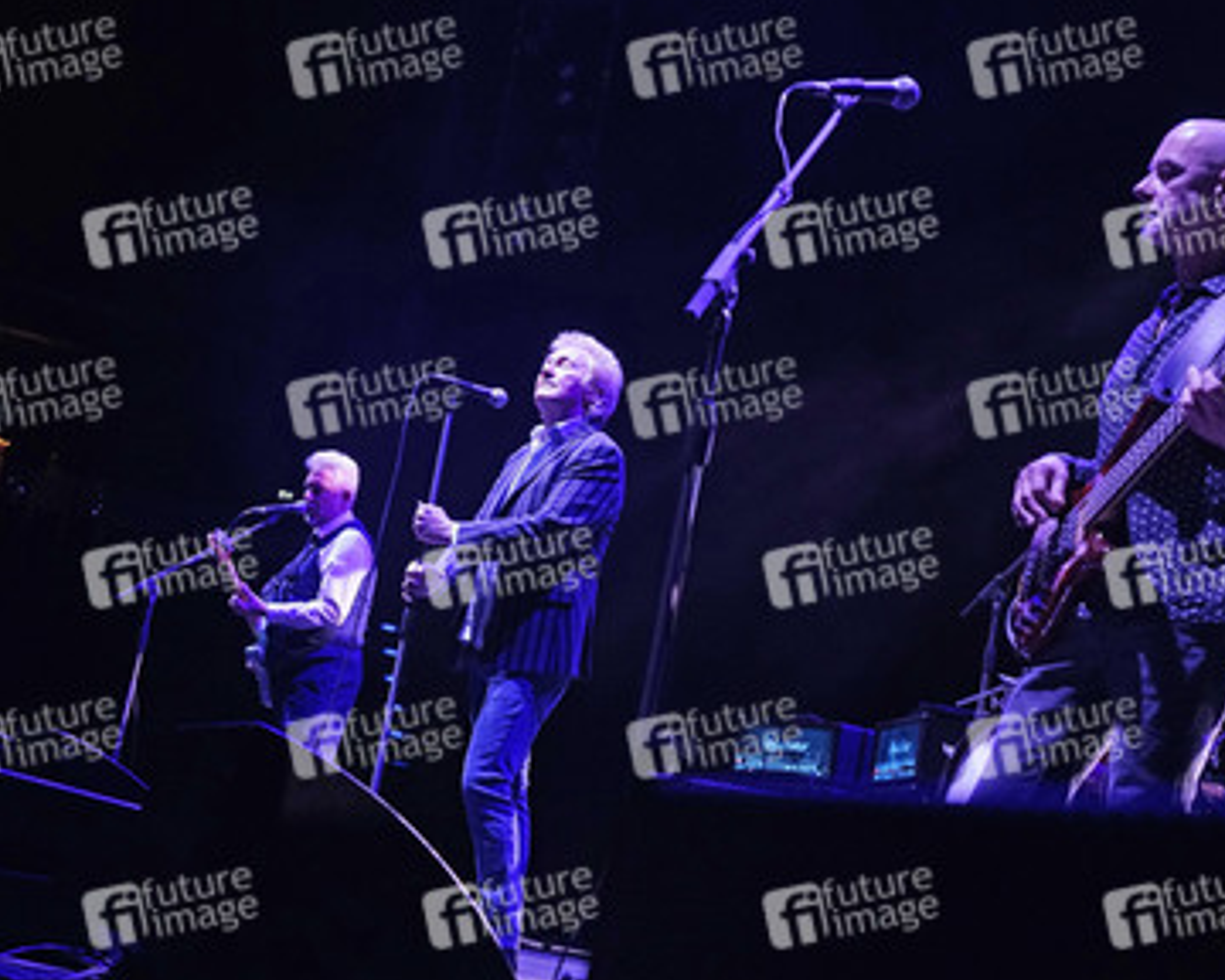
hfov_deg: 34.6
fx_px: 1958
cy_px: 483
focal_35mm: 54
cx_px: 761
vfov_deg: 28.1
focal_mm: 46
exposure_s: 1/200
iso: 3200
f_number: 5
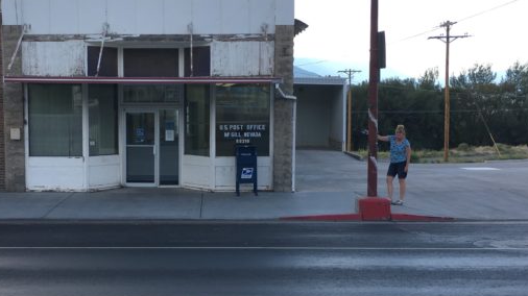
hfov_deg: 41.0
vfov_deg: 23.9
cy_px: 154
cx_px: 191
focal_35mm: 50
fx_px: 700
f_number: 2.2
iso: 25
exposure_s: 1/384
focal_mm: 4.15
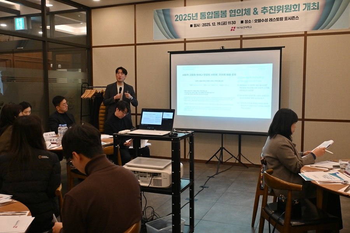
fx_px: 328
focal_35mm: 34
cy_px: 116
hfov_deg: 56.1
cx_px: 175
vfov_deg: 39.1
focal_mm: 22.5
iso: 560
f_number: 4
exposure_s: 1/125
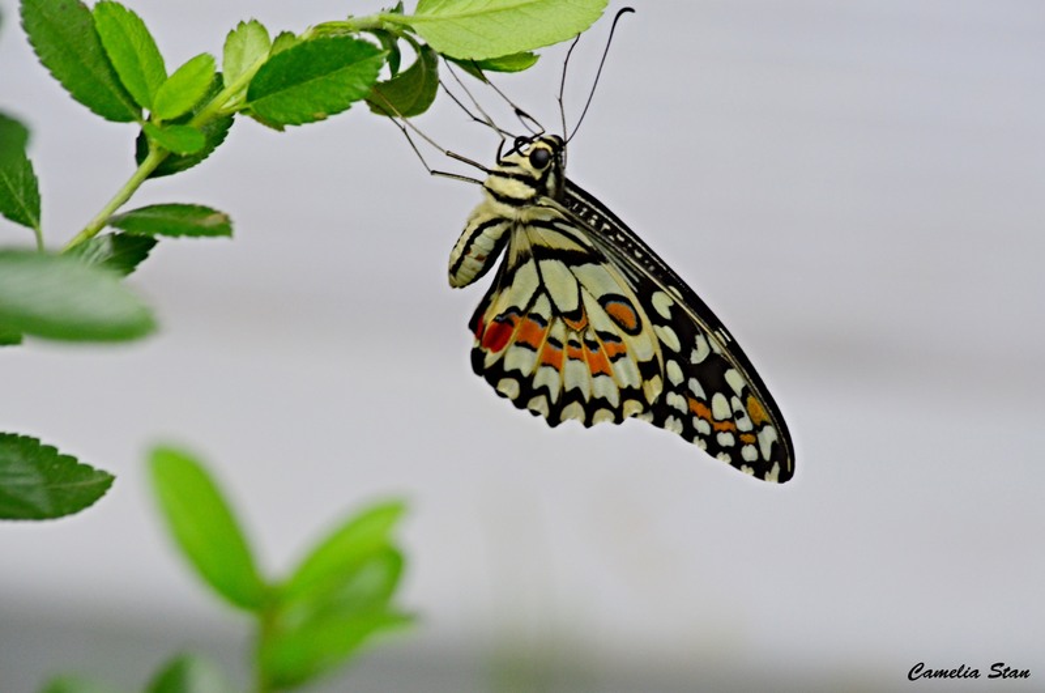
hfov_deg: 6.9
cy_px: 346
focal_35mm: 300
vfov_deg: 4.6
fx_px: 8691
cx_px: 522
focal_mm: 200
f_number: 11
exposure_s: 1/50
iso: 800
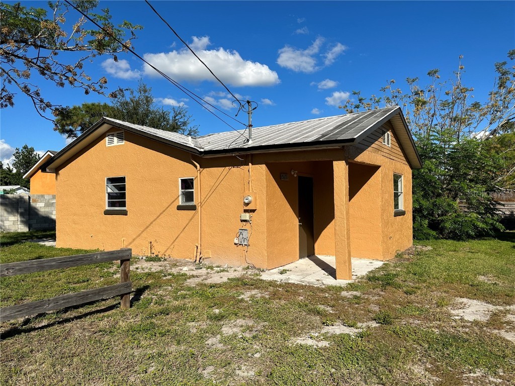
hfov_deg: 71.6
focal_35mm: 24
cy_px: 193
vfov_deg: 56.8
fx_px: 357
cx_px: 258
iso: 80
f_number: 1.78
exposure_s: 1/5848
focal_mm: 6.86
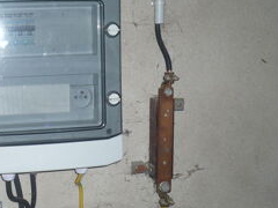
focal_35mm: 70
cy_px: 76
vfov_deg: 21.0
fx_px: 562
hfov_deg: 26.7
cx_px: 23
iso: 100
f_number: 2.8
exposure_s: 1/30
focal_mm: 5.8
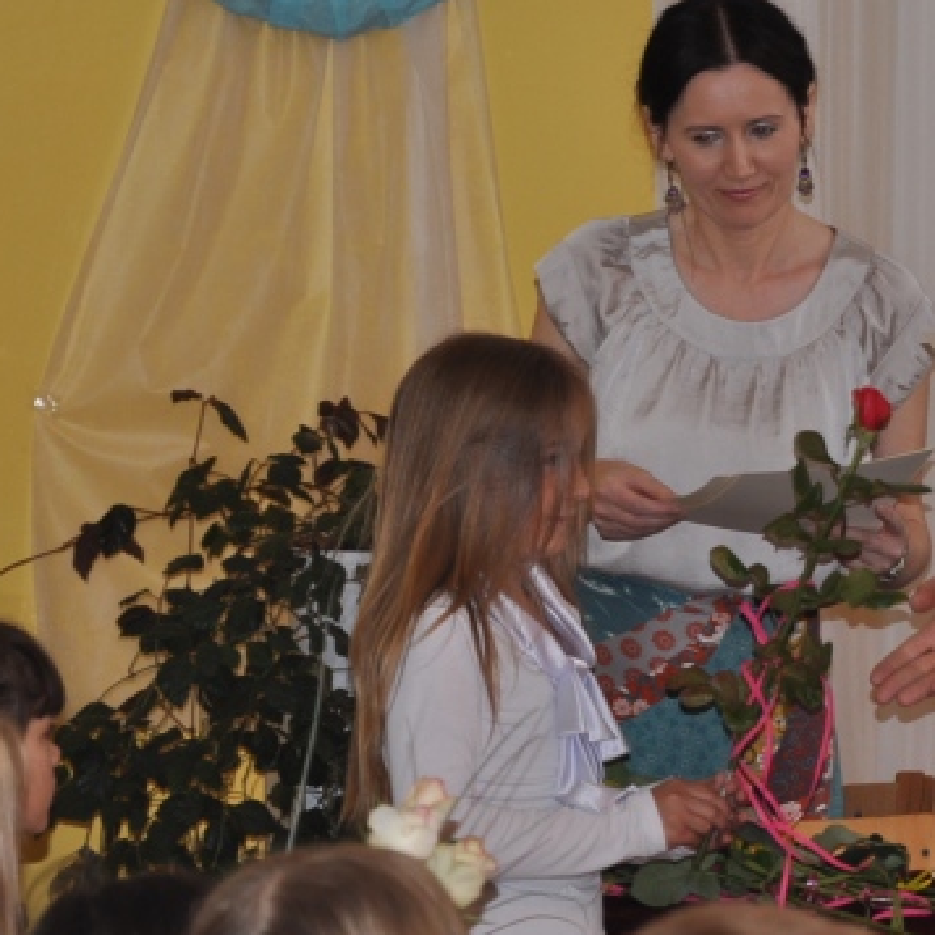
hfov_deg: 9.0
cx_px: 746
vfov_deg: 9.0
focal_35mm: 194
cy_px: 507
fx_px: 5928
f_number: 5.6
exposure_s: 1/60
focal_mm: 68
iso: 320
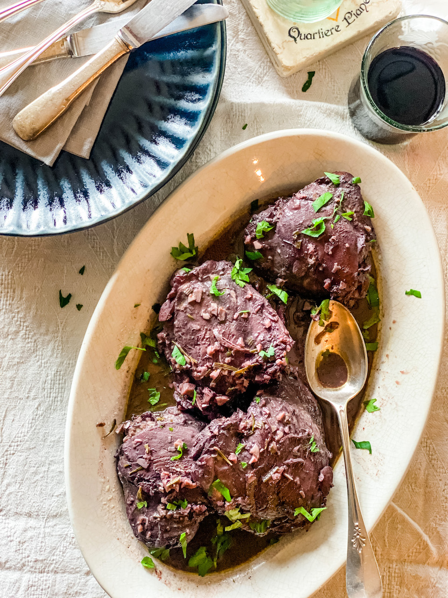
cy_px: 299
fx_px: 897
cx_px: 224
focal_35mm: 52
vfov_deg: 36.8
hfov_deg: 28.0
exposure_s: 1/30
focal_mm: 6
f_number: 2
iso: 400
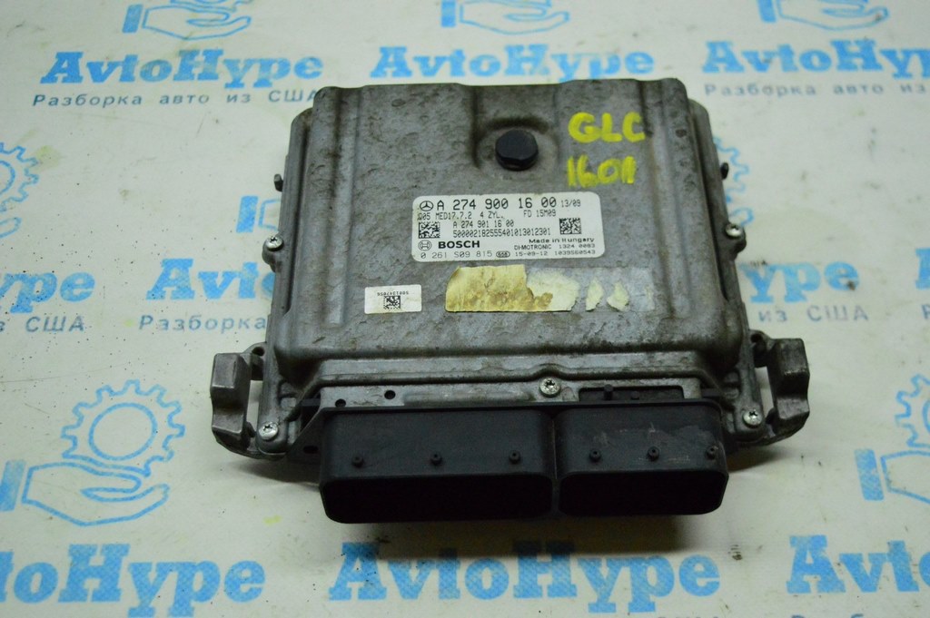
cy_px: 309
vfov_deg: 28.0
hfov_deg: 41.1
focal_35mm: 48
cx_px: 465
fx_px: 1239
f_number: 4.5
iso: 6400
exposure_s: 1/1000
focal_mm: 32
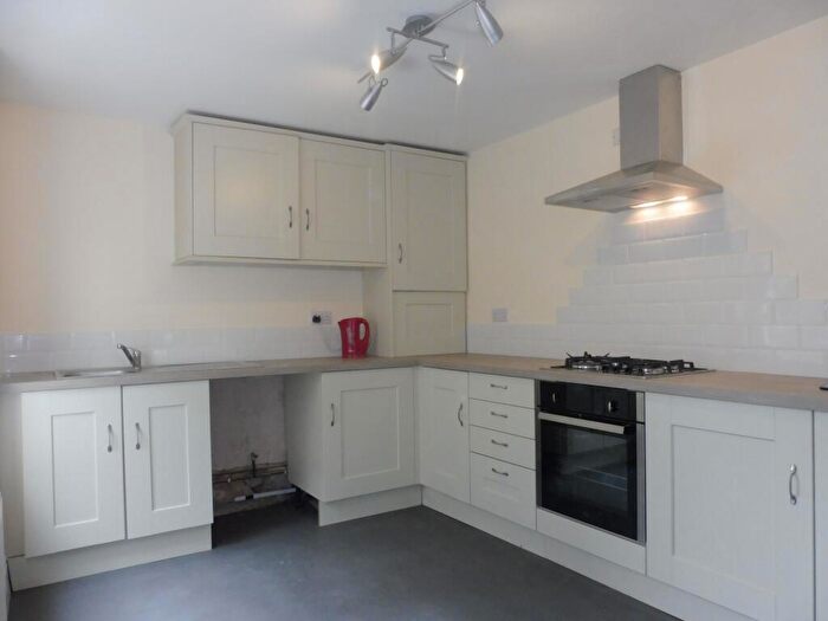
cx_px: 414
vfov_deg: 56.8
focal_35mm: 24
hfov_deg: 71.6
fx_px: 574
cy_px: 310
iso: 400
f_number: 4
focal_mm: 4.3
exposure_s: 1/60
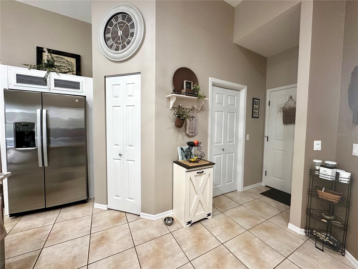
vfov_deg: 85.7
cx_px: 179
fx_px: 145
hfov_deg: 102.1
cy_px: 134
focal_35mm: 14
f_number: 2.2
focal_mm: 2.22
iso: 250
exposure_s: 1/60
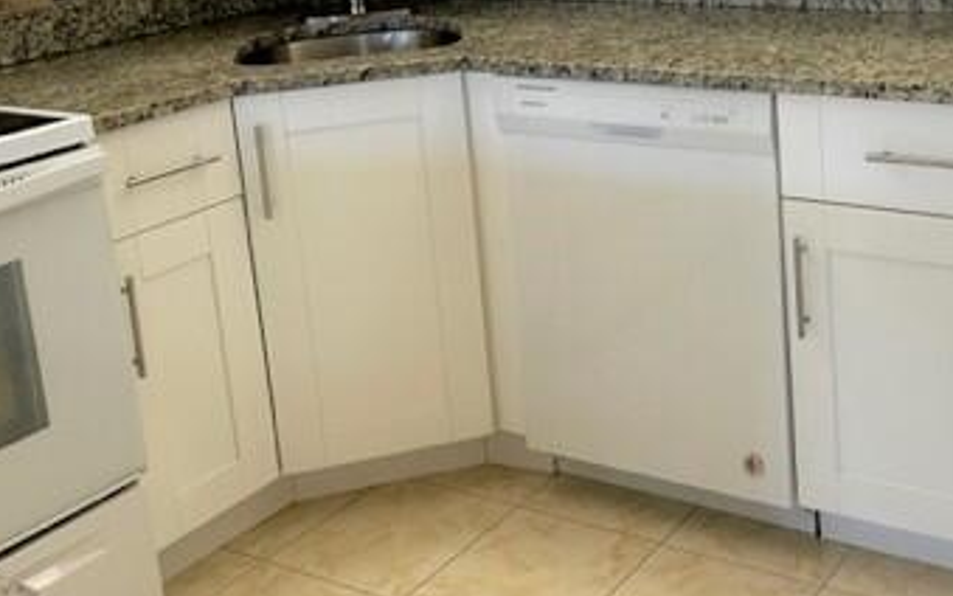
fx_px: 1247
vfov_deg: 25.8
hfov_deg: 39.7
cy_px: 37
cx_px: 796
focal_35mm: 48
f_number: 1.78
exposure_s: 1/120
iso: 200
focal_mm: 6.86
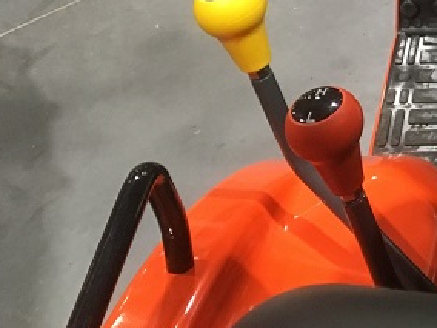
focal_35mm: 97
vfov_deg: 14.2
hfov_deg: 17.5
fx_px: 1225
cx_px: 709
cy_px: -177
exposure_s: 1/33
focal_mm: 4.15
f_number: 2.2
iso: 160
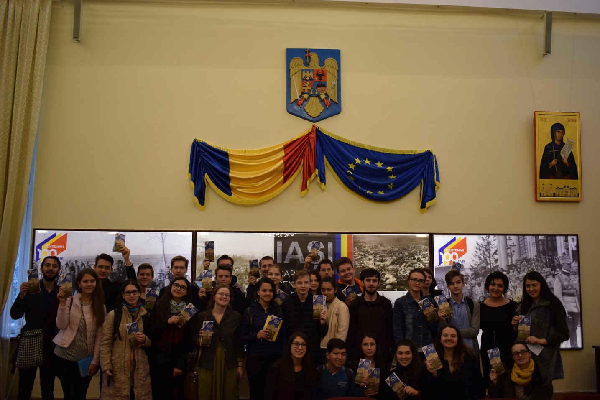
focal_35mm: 33
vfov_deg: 40.0
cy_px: 200
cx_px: 300
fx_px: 550
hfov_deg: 57.2
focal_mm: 22
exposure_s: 1/60
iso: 450
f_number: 4
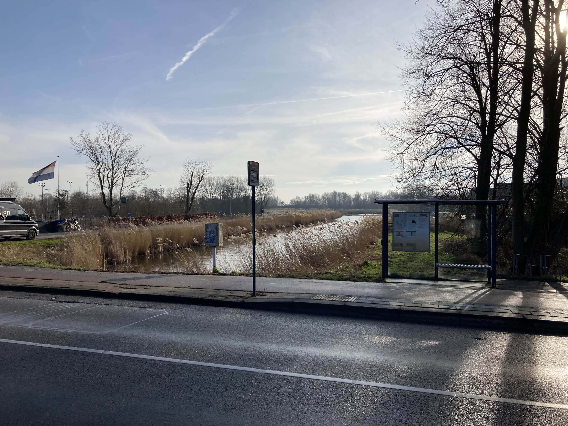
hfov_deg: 63.4
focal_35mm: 28
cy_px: 213
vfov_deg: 49.7
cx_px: 284
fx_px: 459
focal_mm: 4
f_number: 1.8
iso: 20
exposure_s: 1/4367
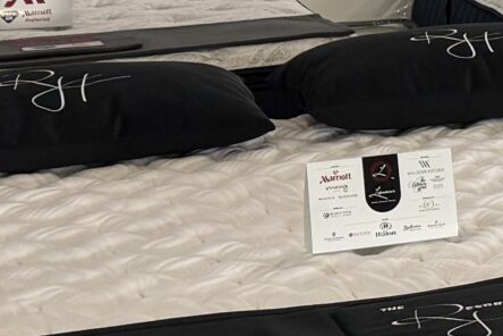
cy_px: -275
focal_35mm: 144
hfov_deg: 12.6
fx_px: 2012
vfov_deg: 9.1
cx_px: 980
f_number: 1.78
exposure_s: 1/120
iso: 125
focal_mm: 6.76
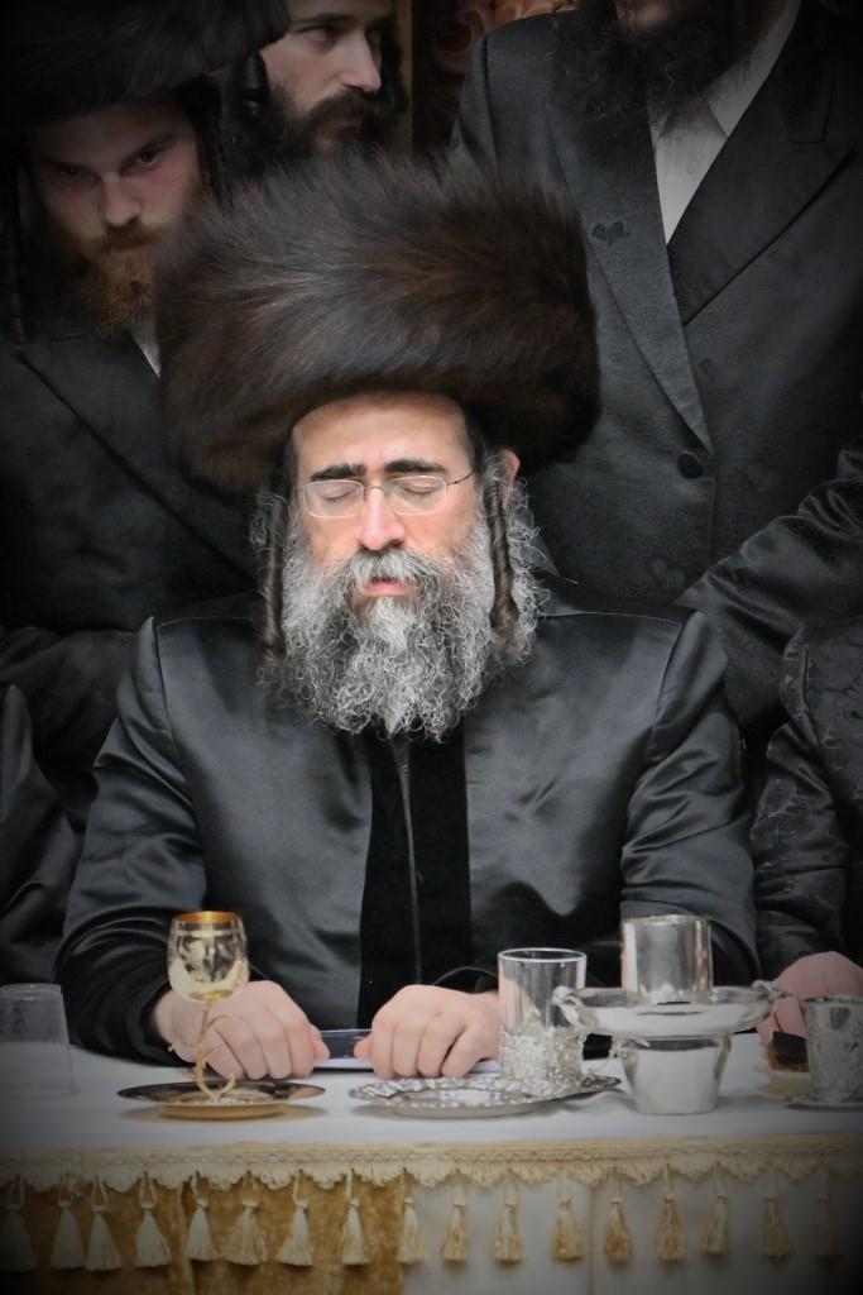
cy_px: 648
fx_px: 10783
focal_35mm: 300
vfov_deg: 6.9
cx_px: 432
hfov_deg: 4.6
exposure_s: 1/400
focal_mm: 200
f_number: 2.8
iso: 1000
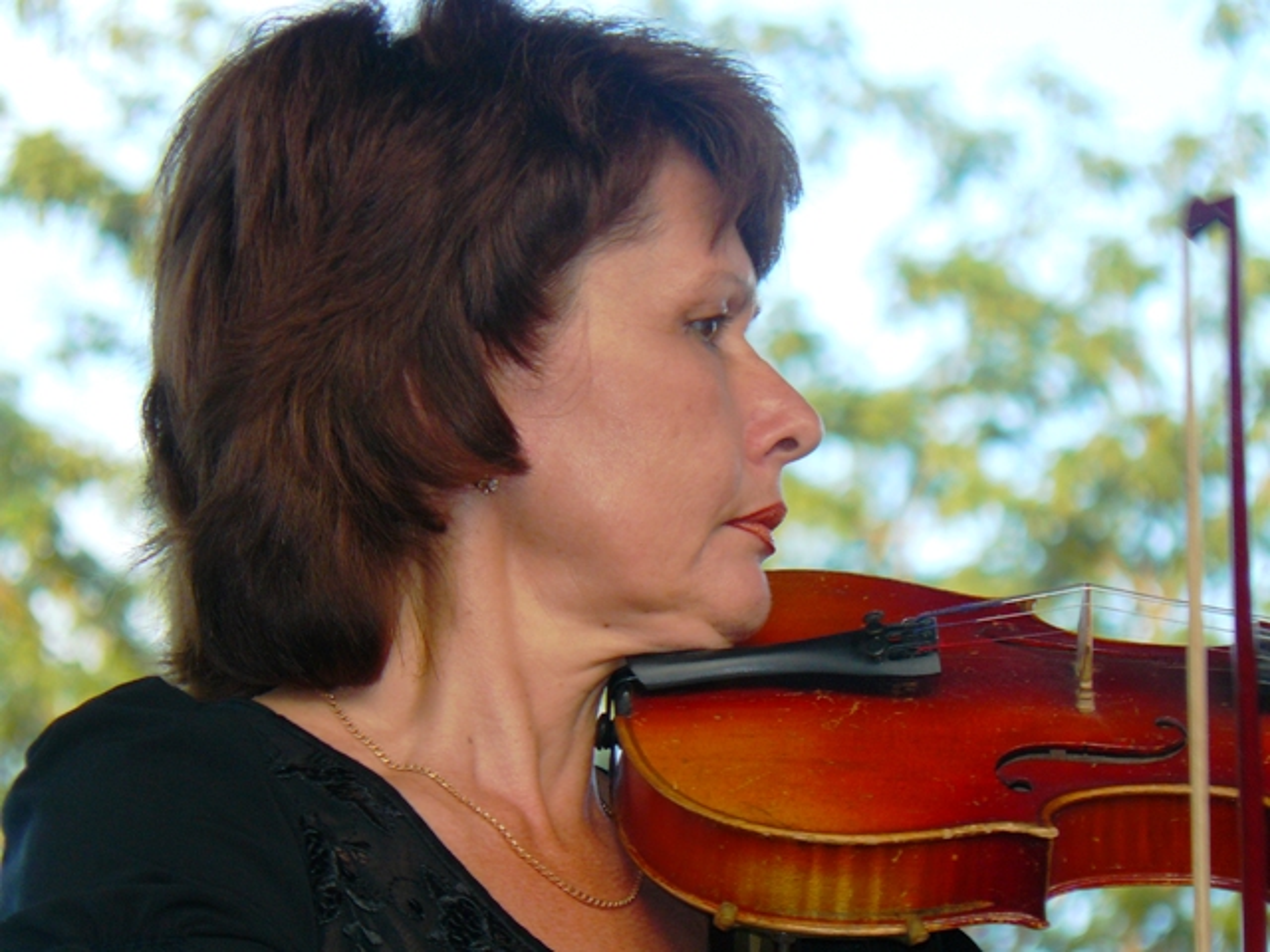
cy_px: 476
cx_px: 635
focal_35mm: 248
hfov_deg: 8.0
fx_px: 9099
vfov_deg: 6.0
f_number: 3.3
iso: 100
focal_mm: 41.3
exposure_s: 1/60
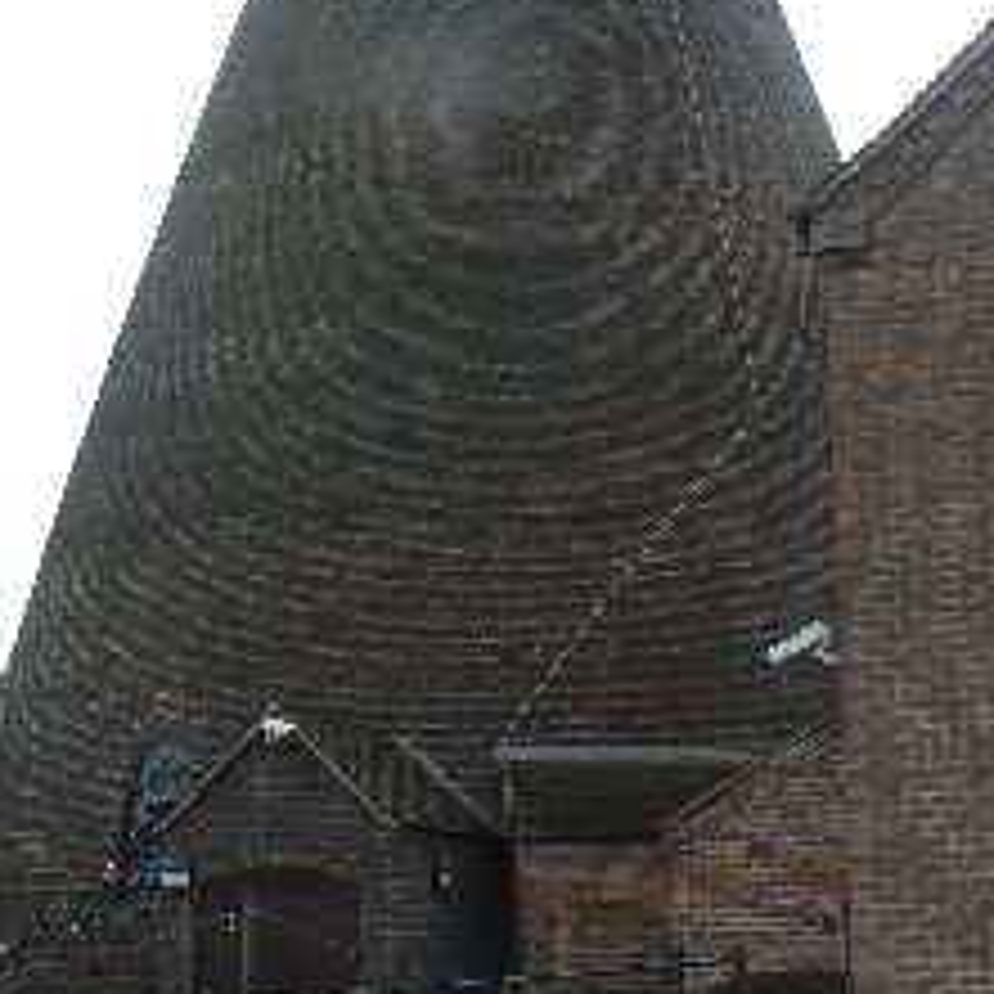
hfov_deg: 25.0
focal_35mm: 69
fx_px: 2242
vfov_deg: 25.0
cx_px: 517
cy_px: 400
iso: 80
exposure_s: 1/125
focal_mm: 6
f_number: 4.5
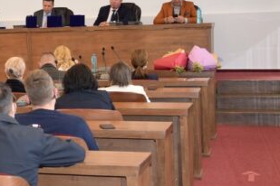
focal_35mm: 102
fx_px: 793
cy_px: 68
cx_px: -25
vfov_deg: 13.4
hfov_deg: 19.2
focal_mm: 28
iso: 800
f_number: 5
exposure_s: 1/100
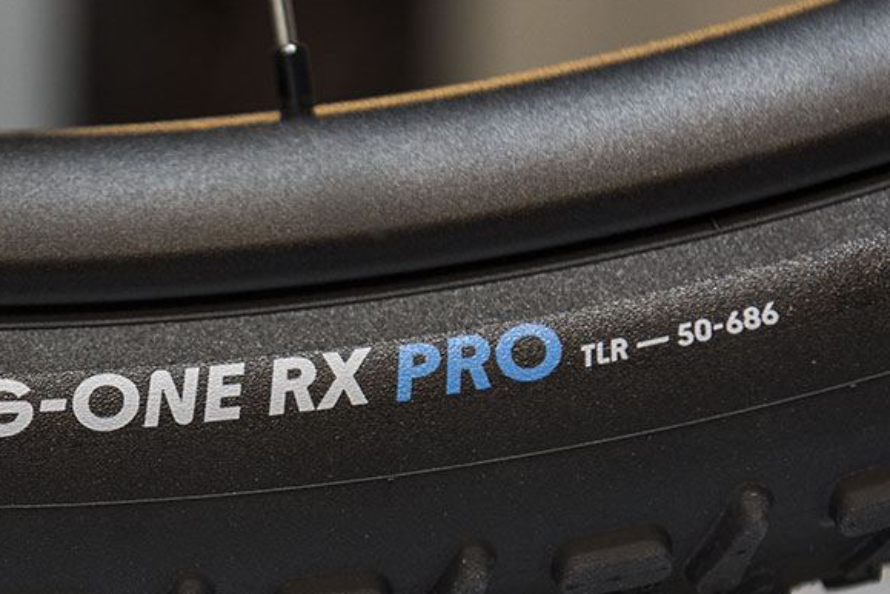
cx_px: -8
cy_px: 383
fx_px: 3584
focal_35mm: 145
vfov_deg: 9.5
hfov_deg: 13.9
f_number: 4.5
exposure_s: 1/200
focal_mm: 70
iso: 500
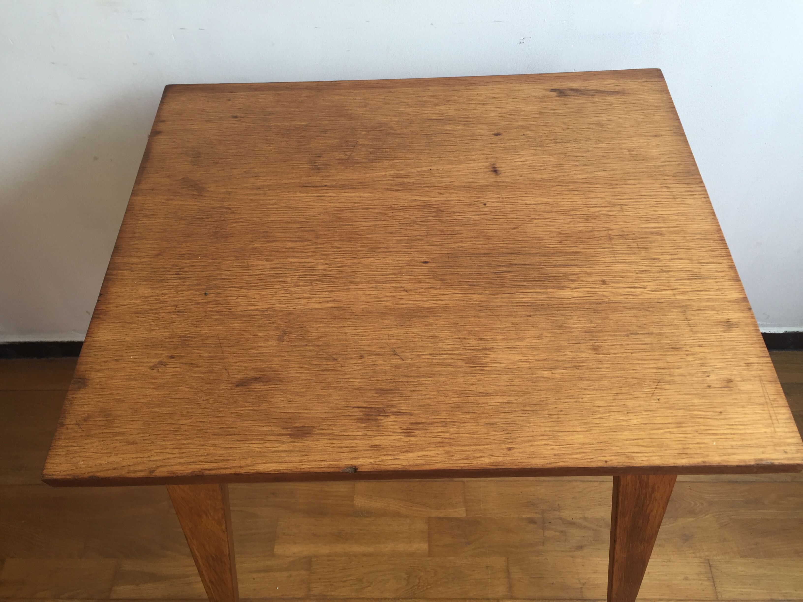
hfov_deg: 61.7
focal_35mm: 29
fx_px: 673
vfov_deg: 48.2
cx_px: 402
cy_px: 301
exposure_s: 1/50
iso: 32
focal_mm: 4.15
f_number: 2.2
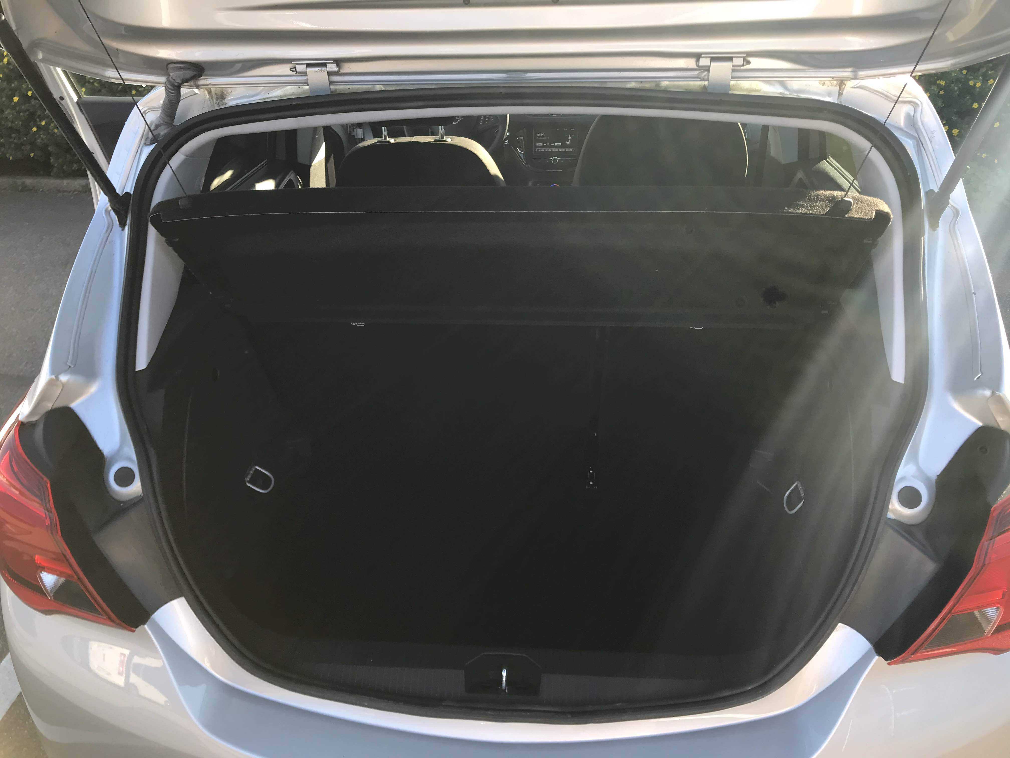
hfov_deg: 63.4
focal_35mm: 28
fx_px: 817
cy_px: 379
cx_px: 505
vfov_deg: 49.7
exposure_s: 1/267
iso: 20
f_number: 1.8
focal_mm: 3.99
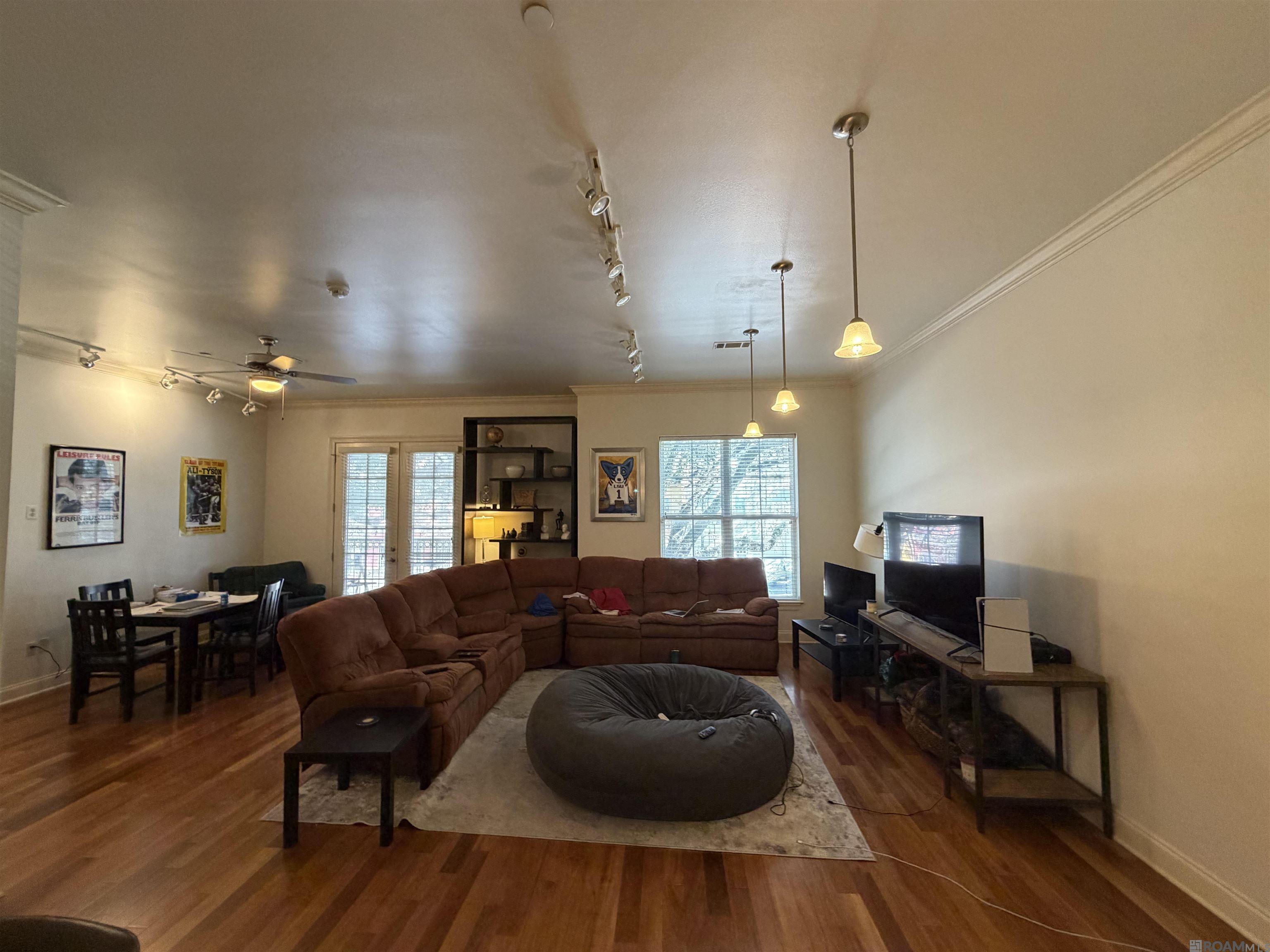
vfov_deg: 85.7
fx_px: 514
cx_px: 635
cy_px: 476
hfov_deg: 102.1
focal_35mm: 14
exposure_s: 1/60
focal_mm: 2.22
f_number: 2.2
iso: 320
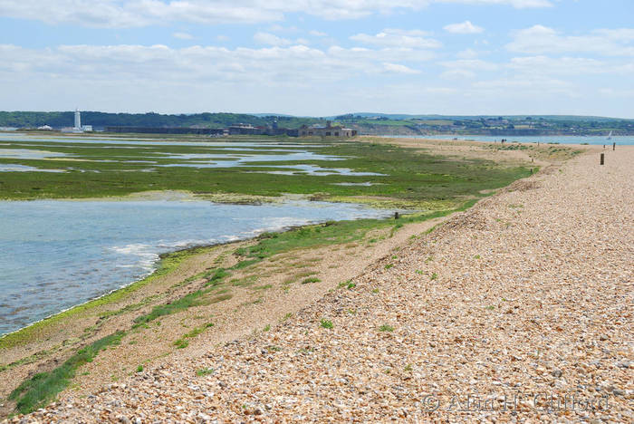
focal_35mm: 63
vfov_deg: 21.6
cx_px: 317
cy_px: 212
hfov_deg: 31.9
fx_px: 1110
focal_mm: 42
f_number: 8
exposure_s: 1/250
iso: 100
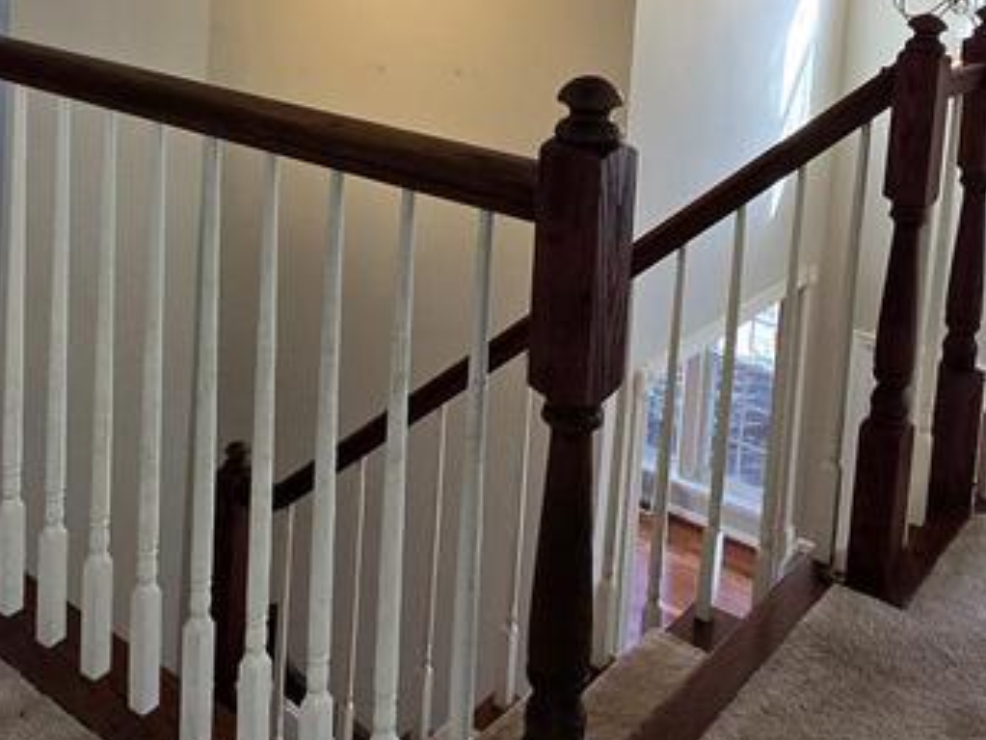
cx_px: 460
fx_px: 1111
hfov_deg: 47.8
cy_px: -26
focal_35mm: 39
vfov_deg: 33.2
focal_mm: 2.2
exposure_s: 1/120
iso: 80
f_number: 2.2
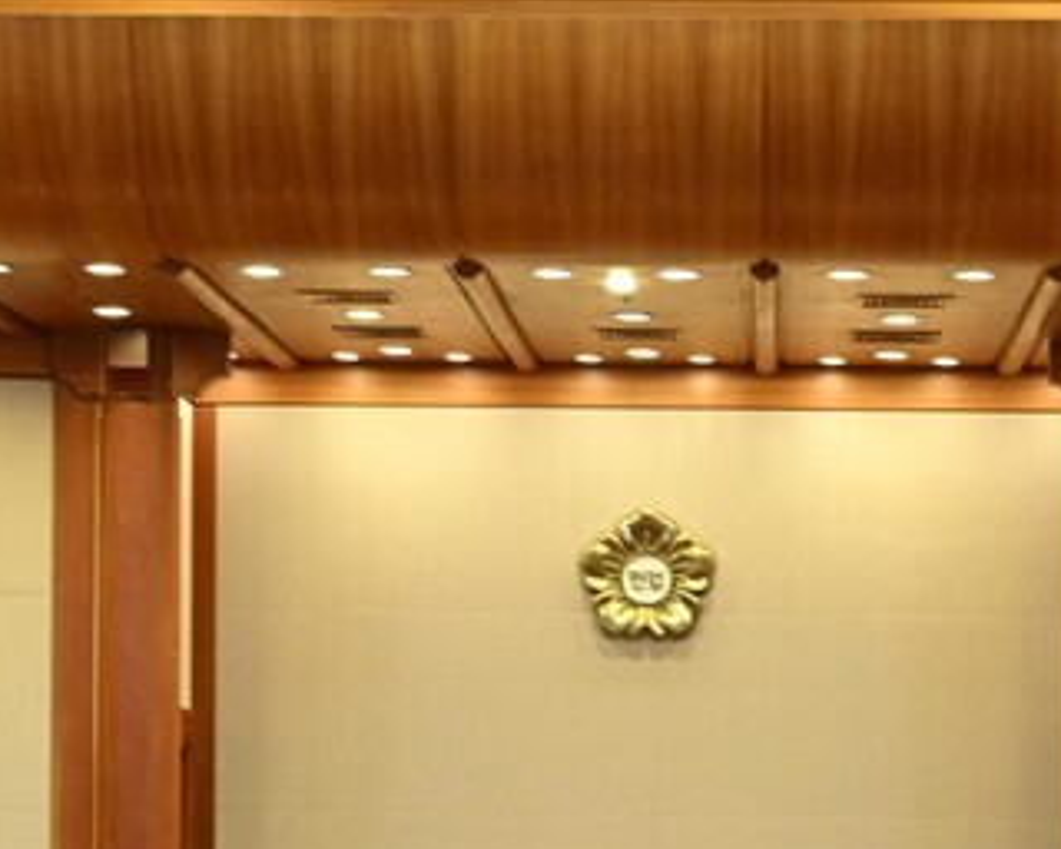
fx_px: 3800
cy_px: 1028
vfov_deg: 12.4
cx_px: 623
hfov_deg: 15.9
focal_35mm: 121
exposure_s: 1/161
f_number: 5
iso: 3200
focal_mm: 43
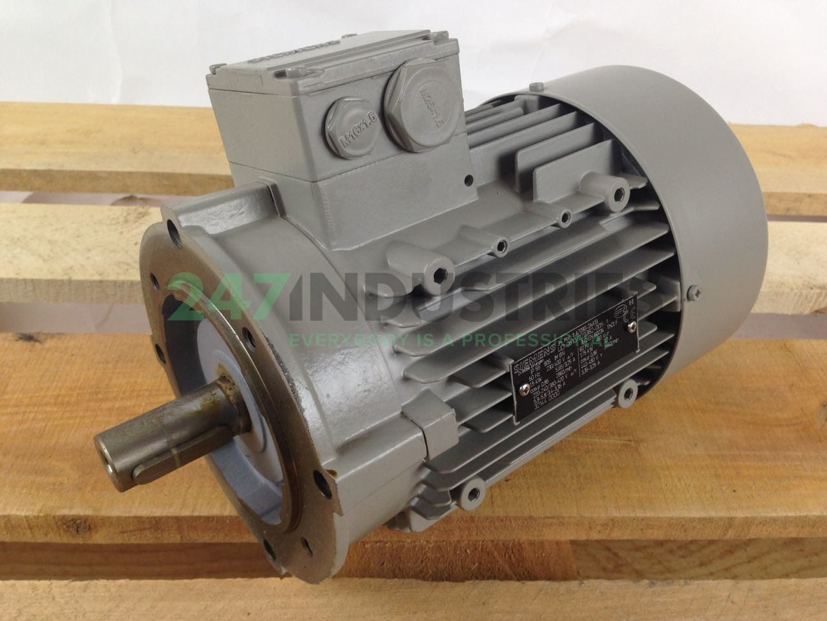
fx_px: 788
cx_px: 414
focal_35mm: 33
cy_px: 310
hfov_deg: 55.4
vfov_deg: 42.9
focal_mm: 4.12
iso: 50
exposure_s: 1/60
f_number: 2.4
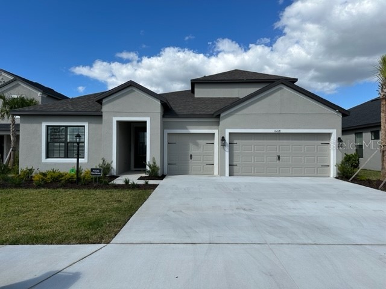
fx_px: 268
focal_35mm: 24
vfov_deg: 56.8
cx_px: 193
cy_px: 144
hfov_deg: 71.6
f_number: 1.78
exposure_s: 1/6623
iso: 80
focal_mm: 6.86
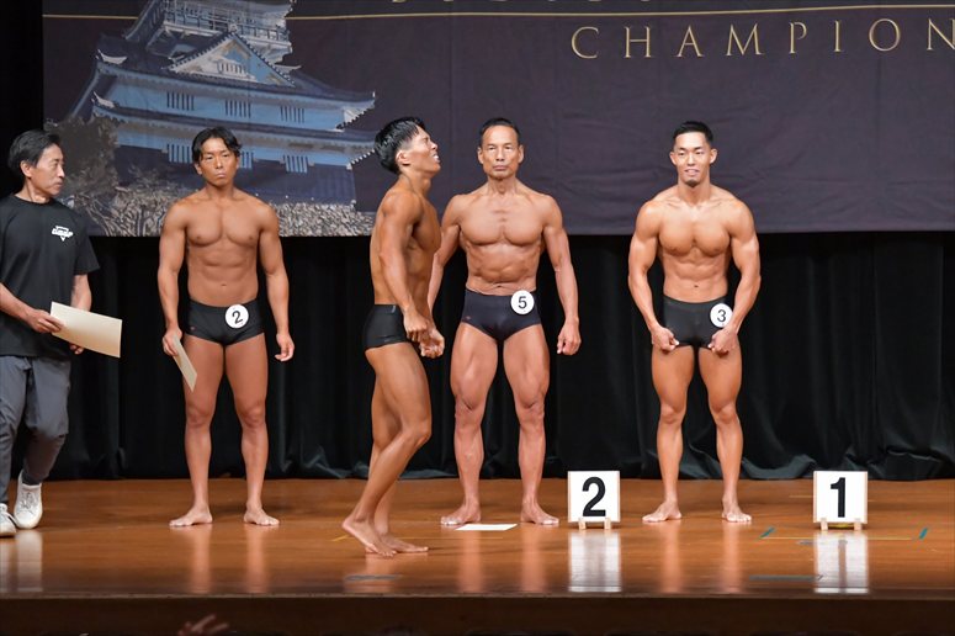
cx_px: 478
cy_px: 318
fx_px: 5754
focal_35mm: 217
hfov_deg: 9.5
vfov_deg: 6.3
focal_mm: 145
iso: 6400
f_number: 5.6
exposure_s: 1/400
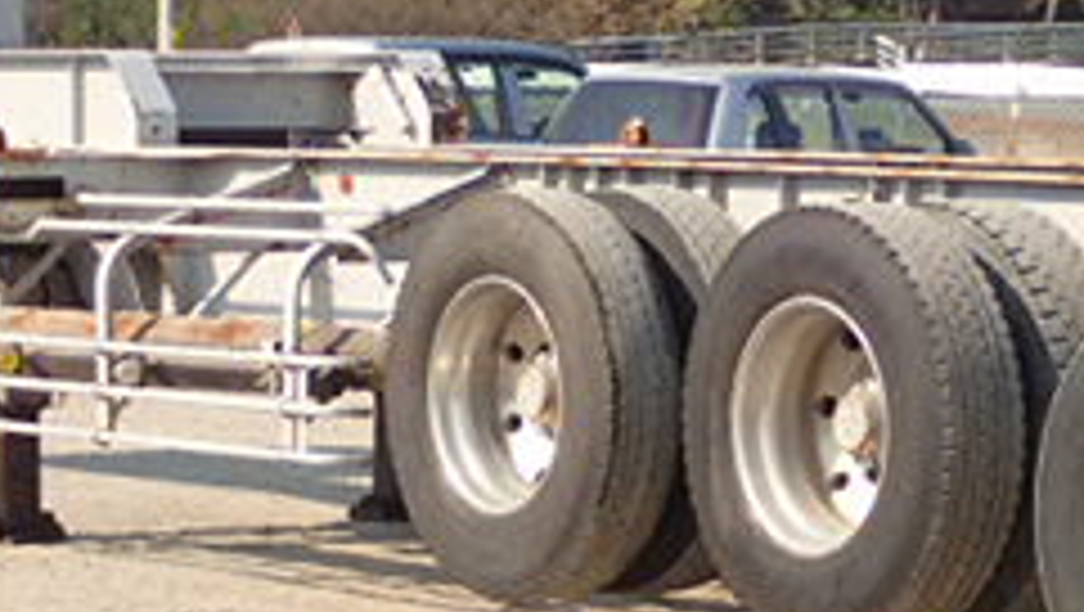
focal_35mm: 188
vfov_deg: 6.5
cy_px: 68
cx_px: 877
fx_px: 5408
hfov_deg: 11.4
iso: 200
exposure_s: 1/100
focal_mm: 11.78
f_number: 14
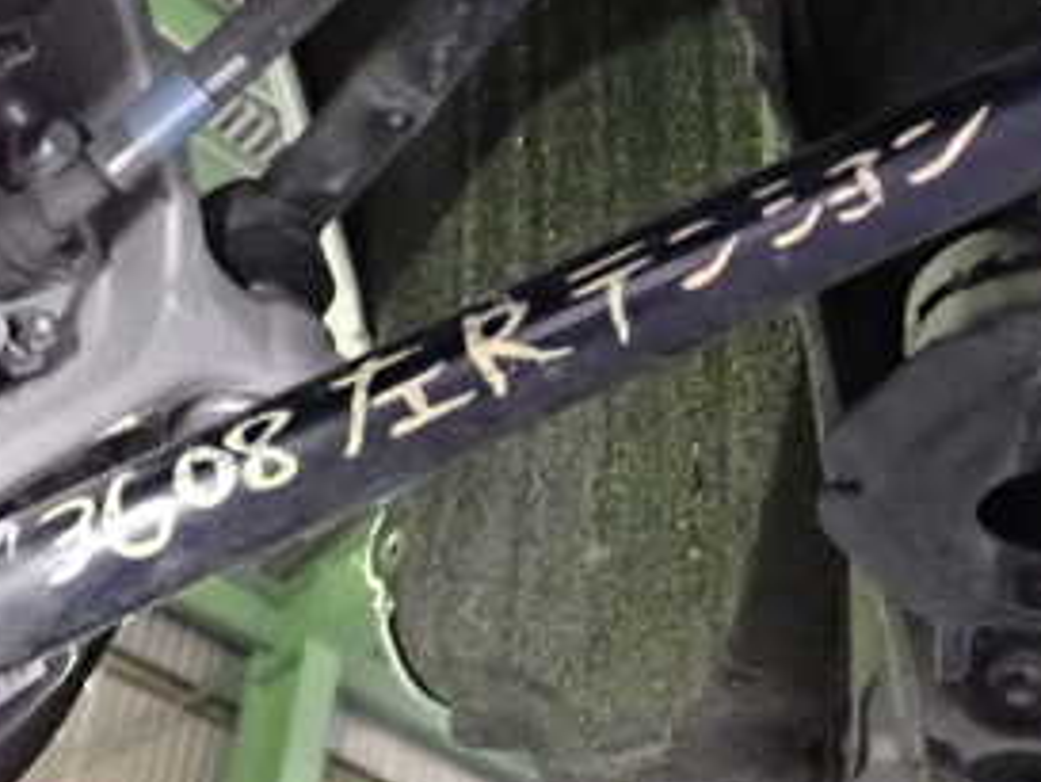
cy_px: 233
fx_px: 1986
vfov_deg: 22.1
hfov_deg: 29.4
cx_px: 473
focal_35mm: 66
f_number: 2.3
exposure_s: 1/60
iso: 4000
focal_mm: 5.4
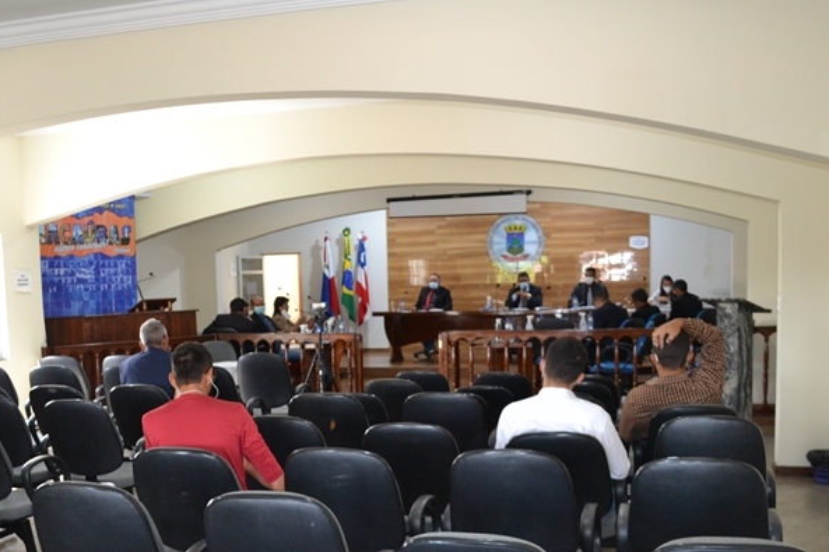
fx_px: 944
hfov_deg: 47.1
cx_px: 322
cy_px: 365
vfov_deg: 32.4
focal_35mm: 41
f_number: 3.5
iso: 1000
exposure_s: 1/60
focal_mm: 18
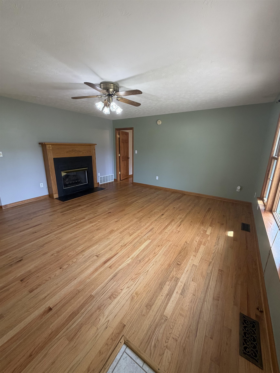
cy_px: 186
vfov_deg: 102.1
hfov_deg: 85.7
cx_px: 140
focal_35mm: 14
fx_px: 151
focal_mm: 2.22
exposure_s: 1/120
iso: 200
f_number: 2.2
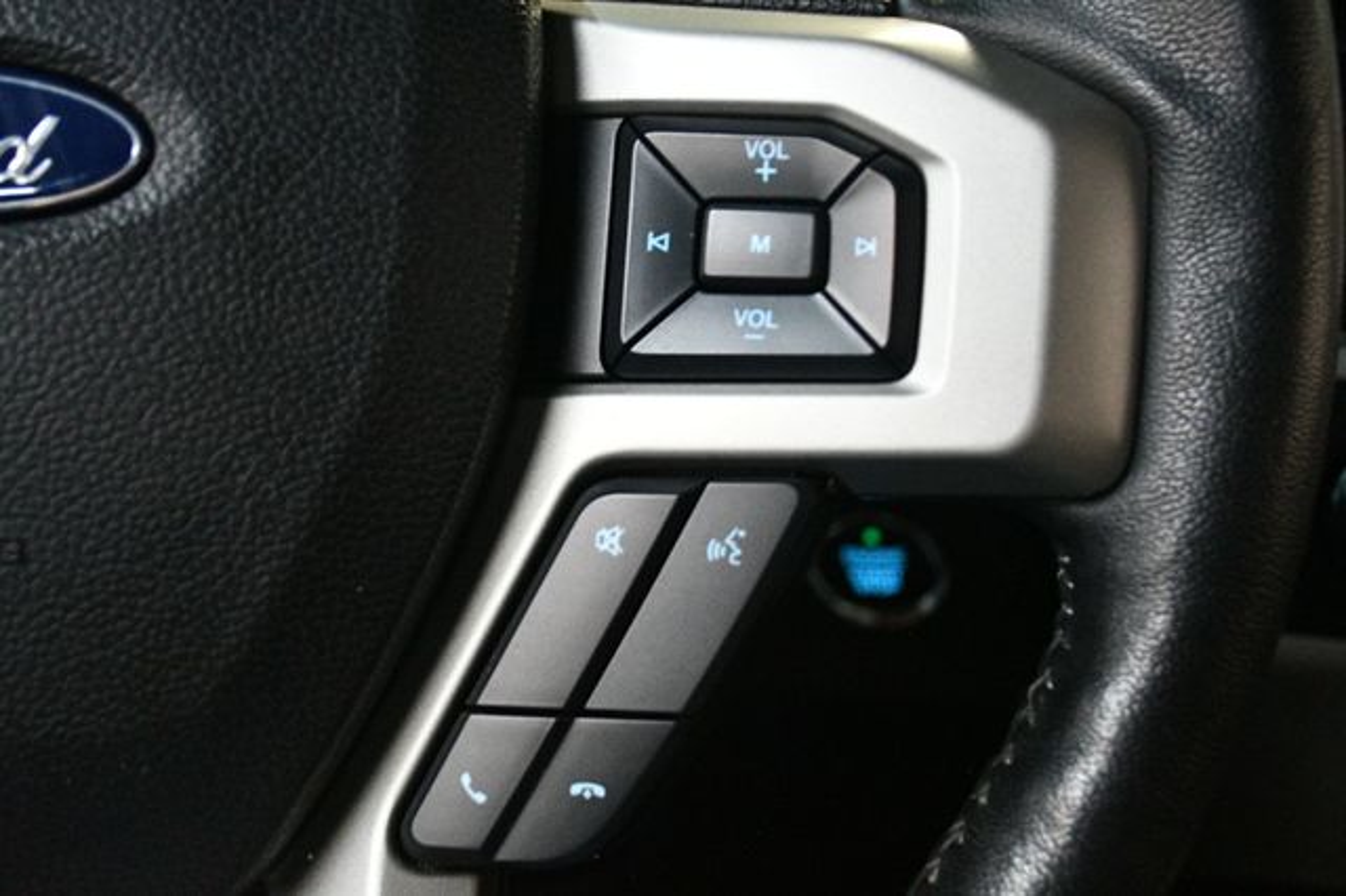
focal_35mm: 52
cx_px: 673
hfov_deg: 38.2
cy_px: 448
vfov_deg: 26.0
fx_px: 1943
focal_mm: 35
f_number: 5
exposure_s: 1/60
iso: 5600
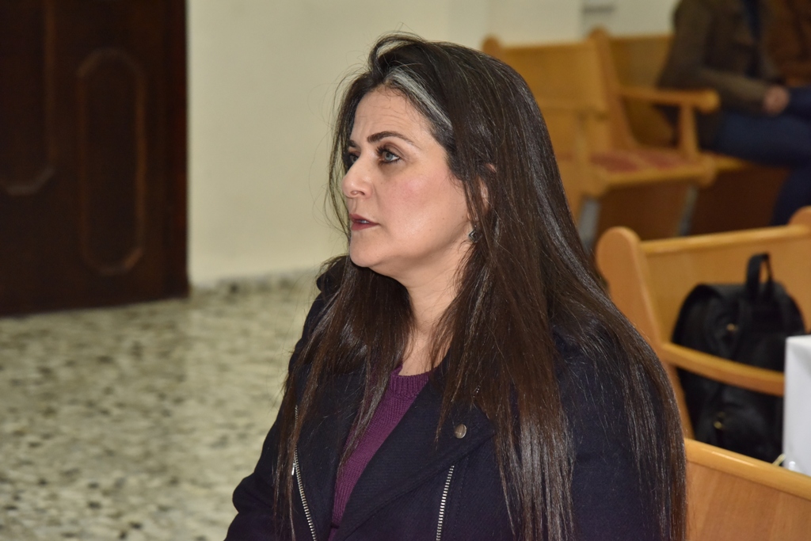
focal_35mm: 120
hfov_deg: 17.1
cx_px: 406
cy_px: 270
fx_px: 2704
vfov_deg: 11.4
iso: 2500
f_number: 6.3
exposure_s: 1/250
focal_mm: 120
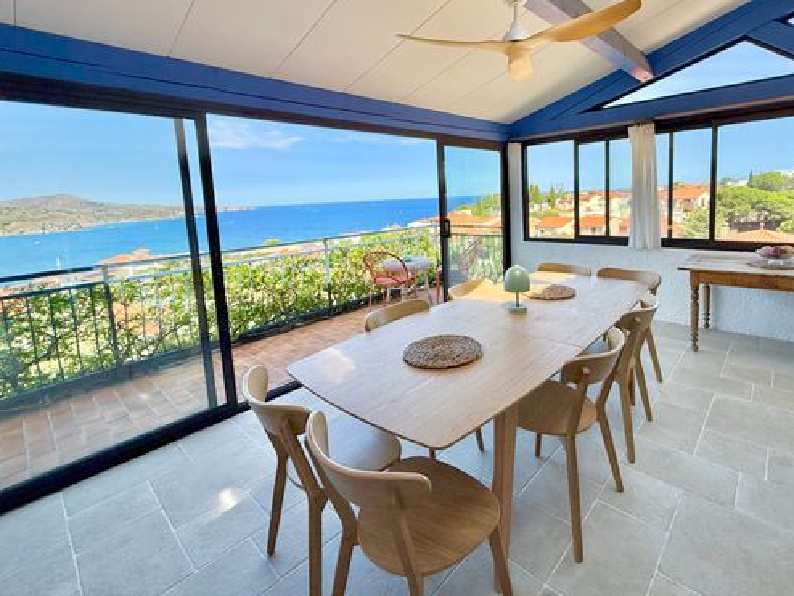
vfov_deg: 73.9
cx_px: 461
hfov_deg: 90.2
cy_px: 238
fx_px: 390
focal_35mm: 17
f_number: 2.2
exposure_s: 1/853
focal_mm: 2.22
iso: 64
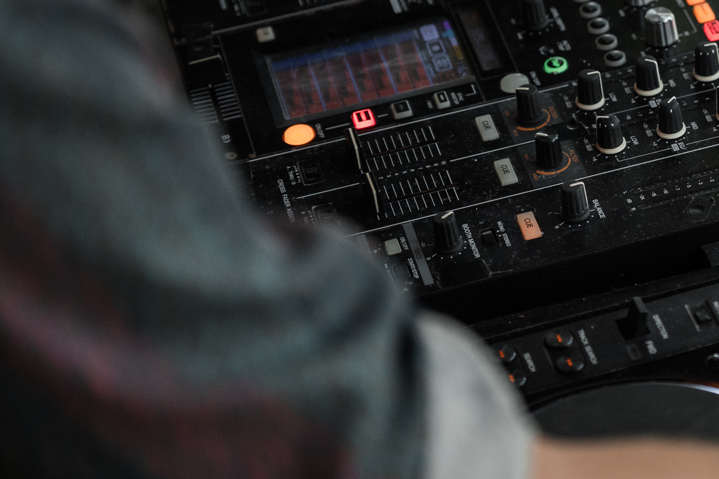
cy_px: 179
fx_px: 2834
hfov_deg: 14.3
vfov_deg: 9.6
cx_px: 679
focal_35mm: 142
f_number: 2.8
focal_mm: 70
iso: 1600
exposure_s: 1/500
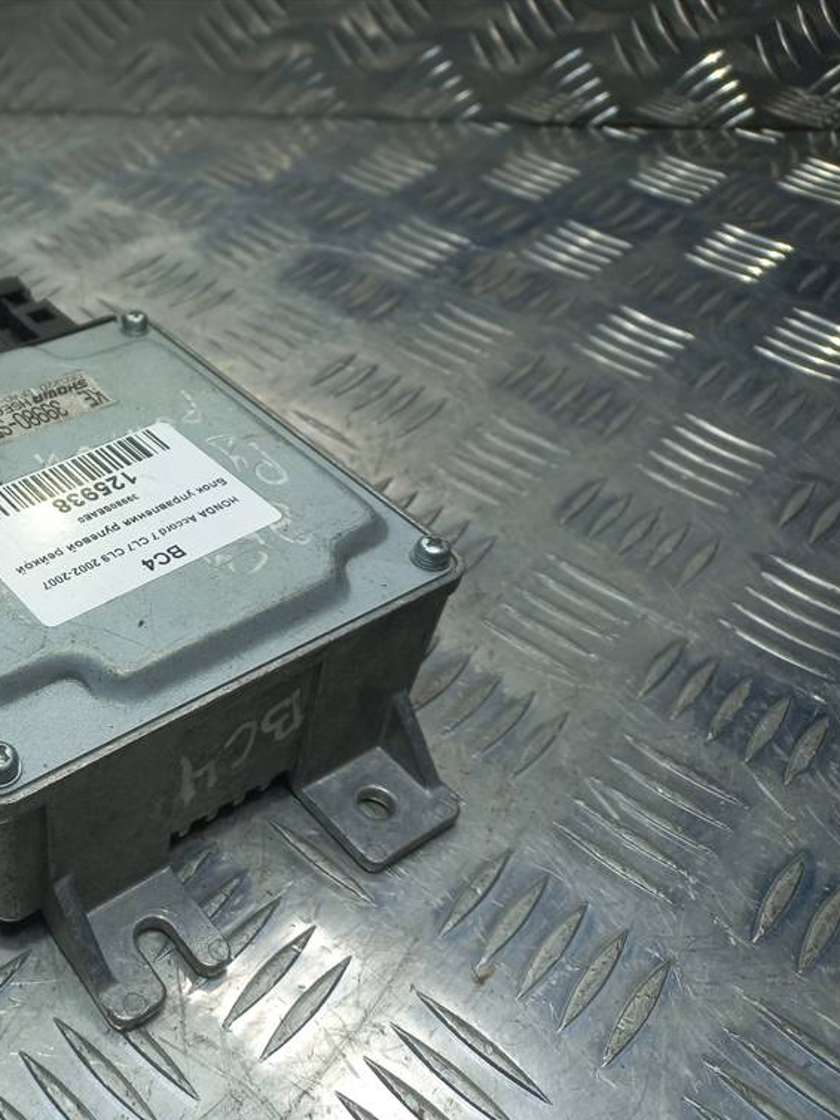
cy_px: 567
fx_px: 1100
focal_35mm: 34
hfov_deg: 39.0
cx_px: 89
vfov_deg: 53.9
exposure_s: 1/100
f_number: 1.8
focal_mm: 4.6
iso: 32
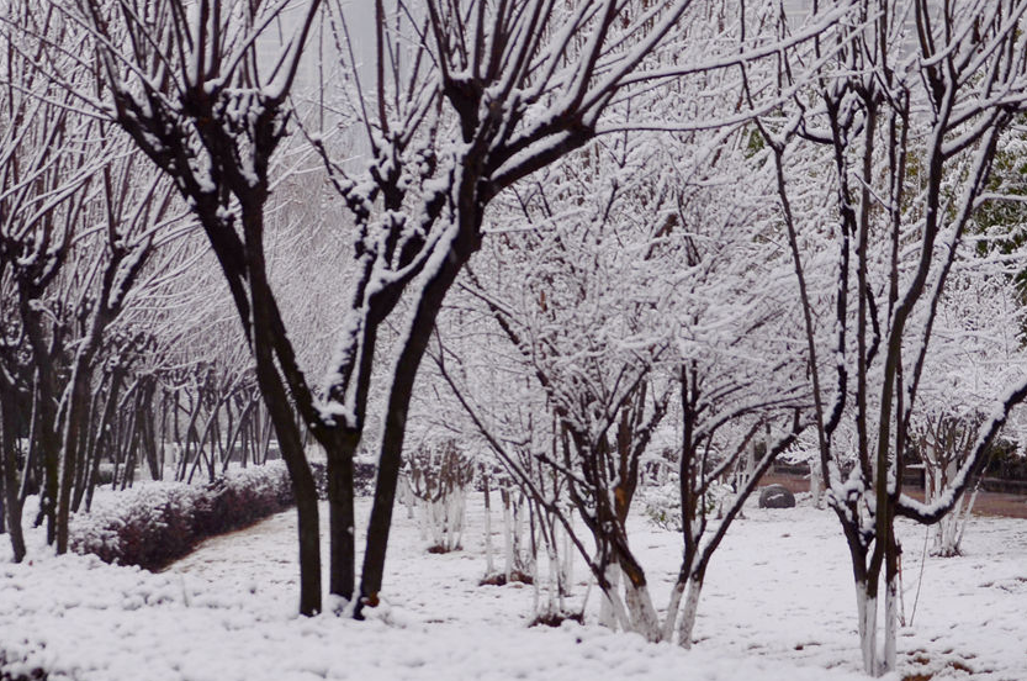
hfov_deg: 24.9
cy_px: 502
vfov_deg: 16.7
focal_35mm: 81
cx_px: 301
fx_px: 2306
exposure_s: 1/60
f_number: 4.8
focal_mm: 30
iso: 200
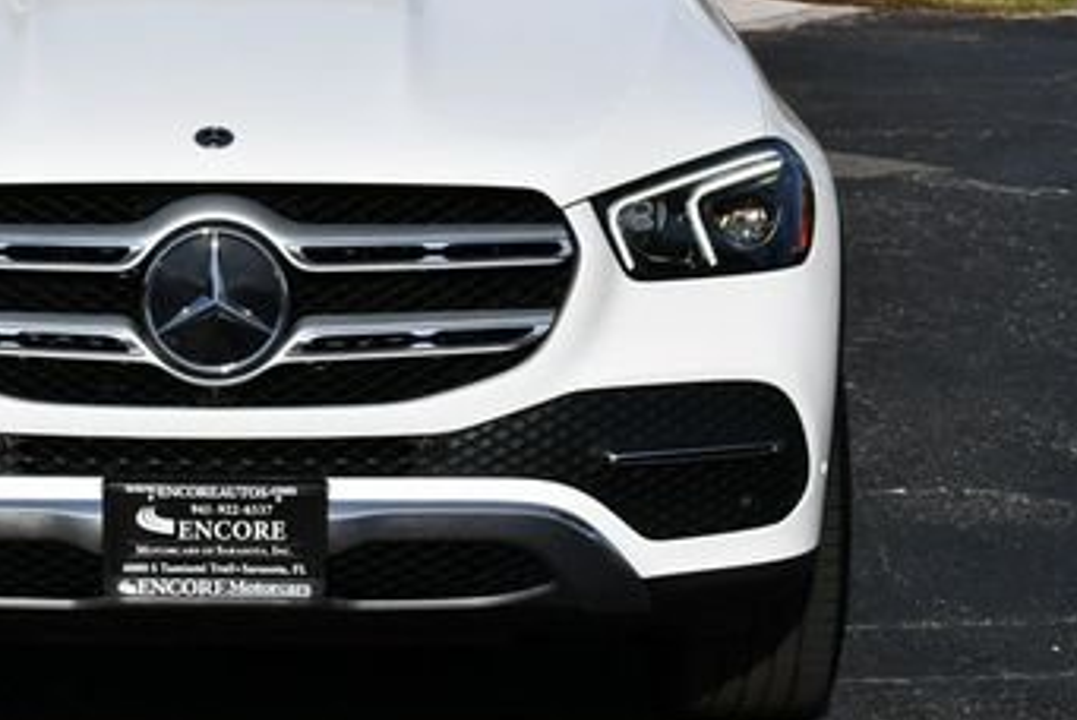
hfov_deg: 16.9
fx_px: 3593
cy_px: 215
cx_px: 145
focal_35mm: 120
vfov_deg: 11.4
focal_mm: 32
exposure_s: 1/400
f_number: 10
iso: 100
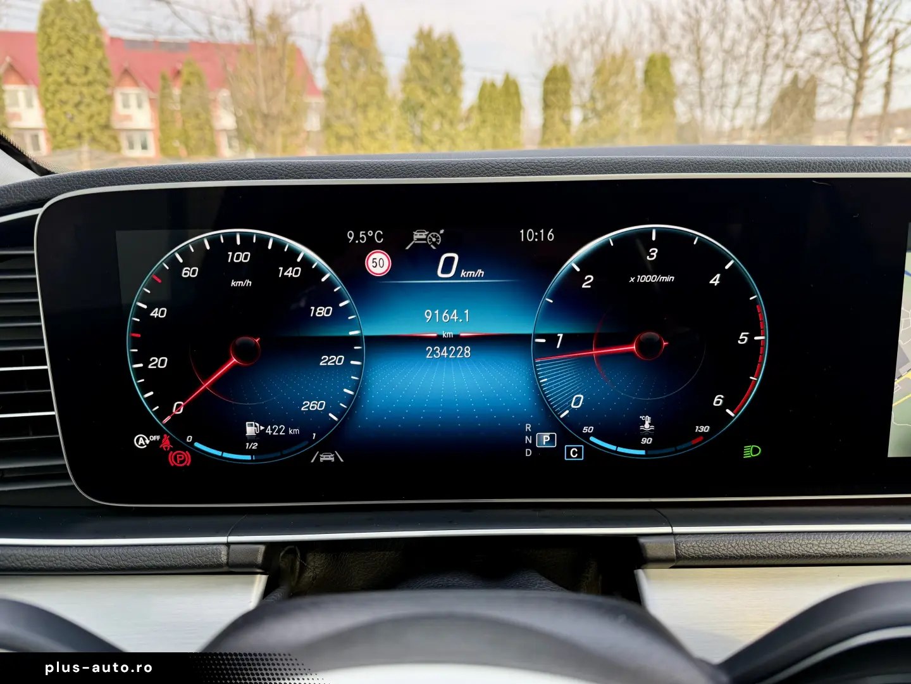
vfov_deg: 56.8
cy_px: 342
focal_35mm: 24
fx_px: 632
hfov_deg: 71.6
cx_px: 456
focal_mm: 6.76
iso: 100
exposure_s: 1/383
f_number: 1.78
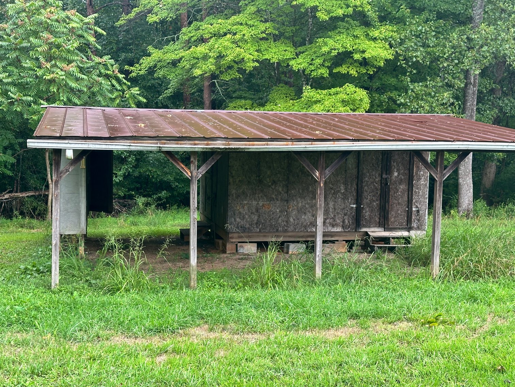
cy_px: 194
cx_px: 258
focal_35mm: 48
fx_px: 714
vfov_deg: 30.3
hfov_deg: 39.7
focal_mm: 6.86
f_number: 1.78
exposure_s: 1/121
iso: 80
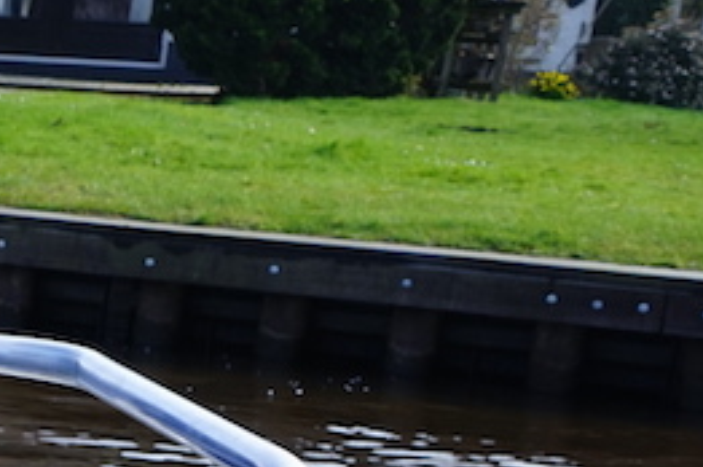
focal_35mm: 137
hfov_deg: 12.2
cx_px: -944
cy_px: 476
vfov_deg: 9.9
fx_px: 2672
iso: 100
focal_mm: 28
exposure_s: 1/80
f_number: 8
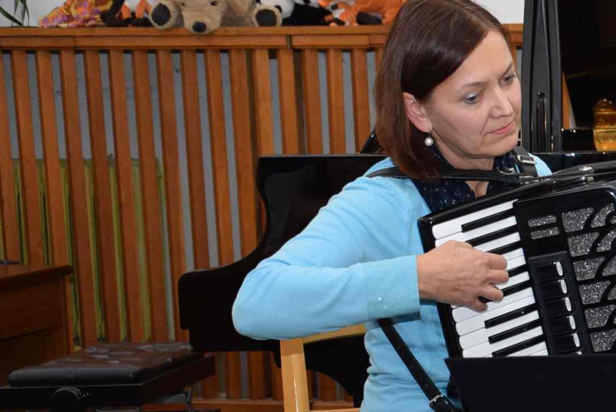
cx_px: 763
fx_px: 2421
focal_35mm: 141
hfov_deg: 14.0
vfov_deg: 9.7
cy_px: 395
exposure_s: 1/100
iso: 400
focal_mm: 35
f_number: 4.5
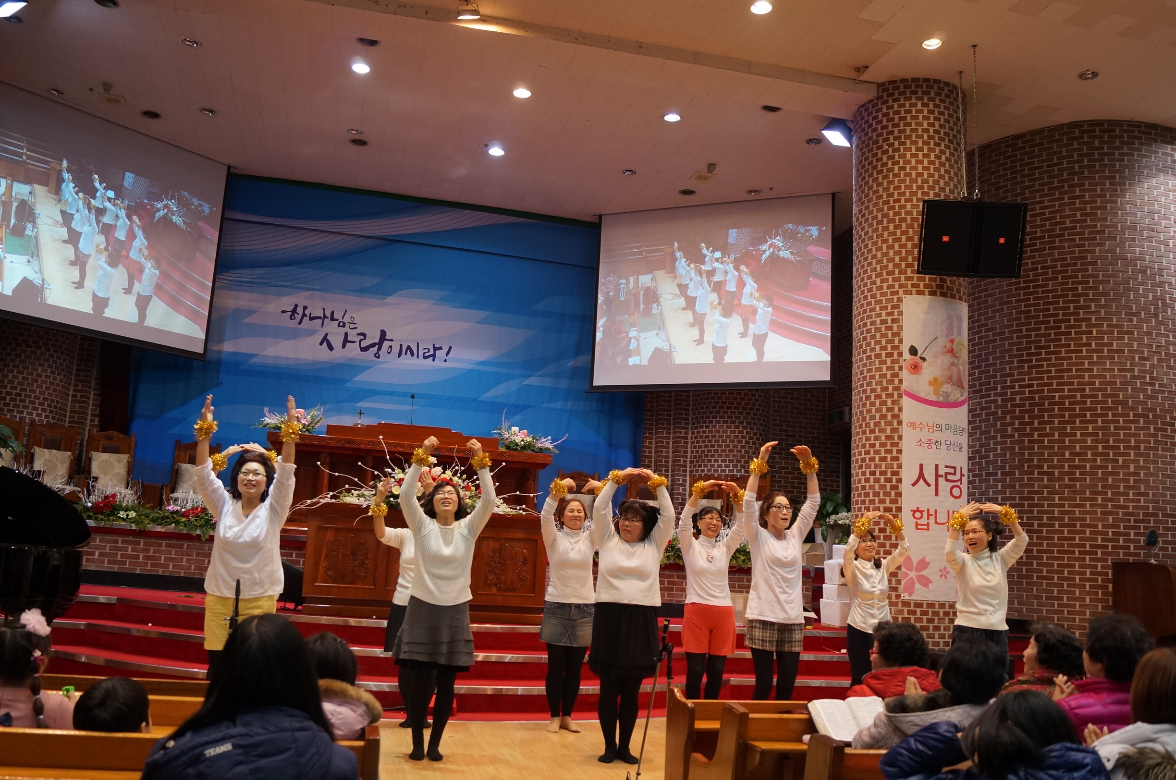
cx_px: 588
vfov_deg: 43.5
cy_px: 390
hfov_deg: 62.0
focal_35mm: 30
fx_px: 978
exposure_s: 1/60
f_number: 4
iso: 500
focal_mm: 20
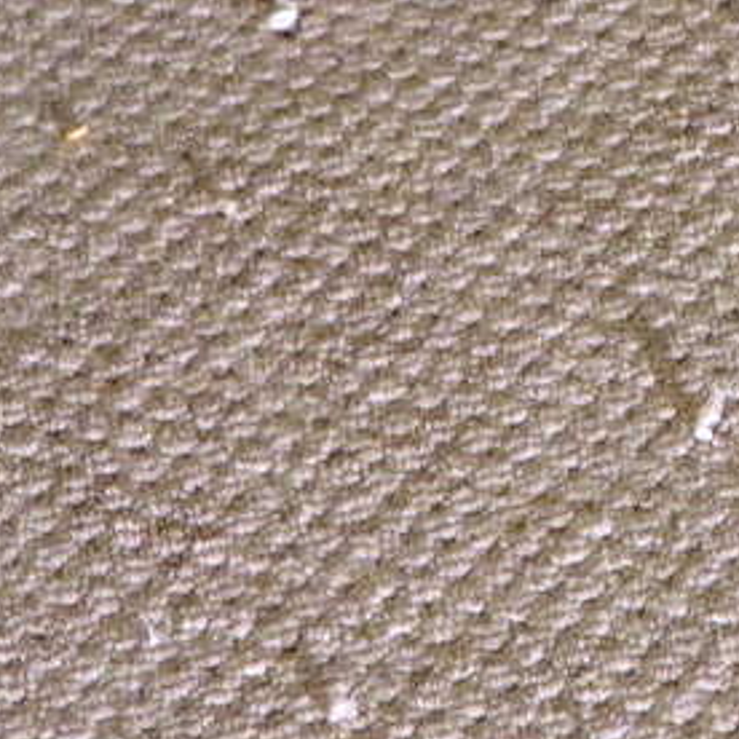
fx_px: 4517
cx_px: 1141
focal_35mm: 187
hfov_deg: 9.1
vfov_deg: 9.3
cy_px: 212
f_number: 3.8
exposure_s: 1/10
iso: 400
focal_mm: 10.2
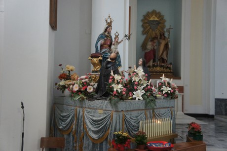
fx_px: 255
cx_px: 114
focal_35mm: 40
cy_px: 76
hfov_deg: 48.0
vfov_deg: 33.0
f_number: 4
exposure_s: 1/60
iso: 1600
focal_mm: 27
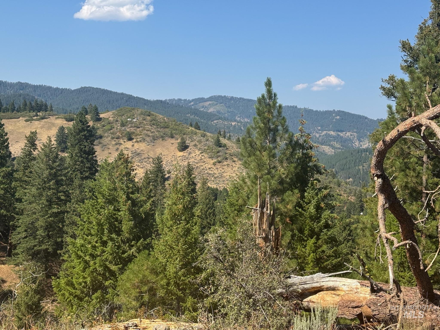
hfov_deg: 39.7
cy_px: 165
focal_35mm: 48
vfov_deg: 30.3
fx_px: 610
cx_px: 220
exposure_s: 1/4049
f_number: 1.78
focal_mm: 6.76
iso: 64
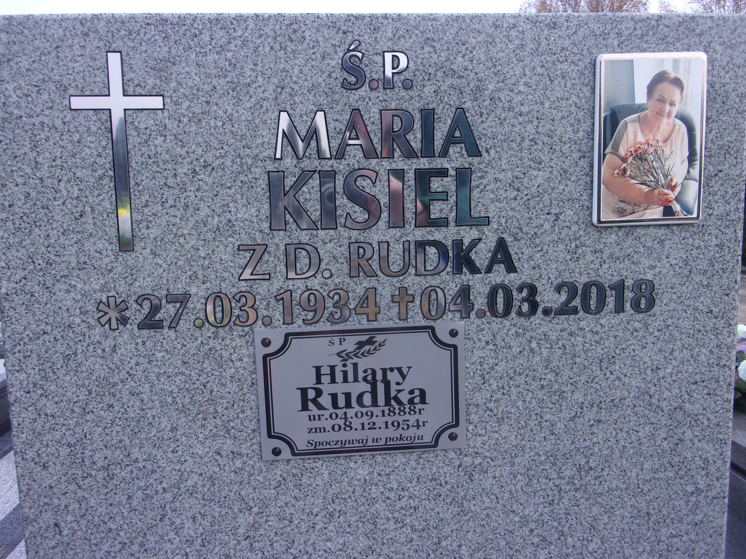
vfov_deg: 49.7
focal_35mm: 28
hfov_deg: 63.4
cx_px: 373
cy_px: 280
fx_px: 603
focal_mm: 5.1
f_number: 3.9
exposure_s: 1/150
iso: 80
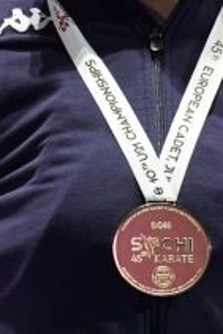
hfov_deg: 1.2
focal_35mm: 1135
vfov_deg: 1.8
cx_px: 104
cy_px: 313
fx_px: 10528
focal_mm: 200
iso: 640
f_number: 2.8
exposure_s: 1/250
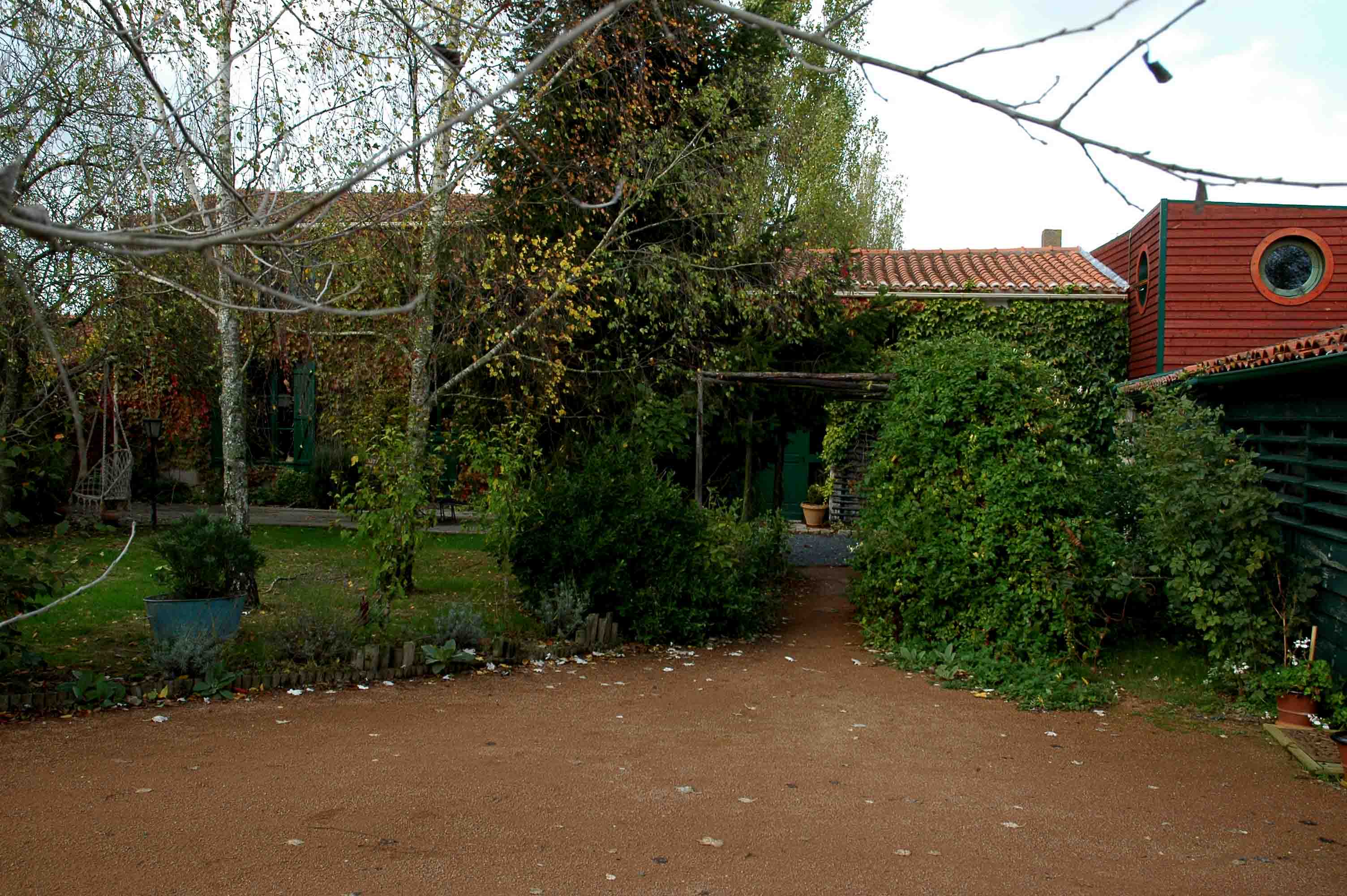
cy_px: 448
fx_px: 1234
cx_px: 674
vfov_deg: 39.9
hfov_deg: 57.3
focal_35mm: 33
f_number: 9
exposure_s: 1/100
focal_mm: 22
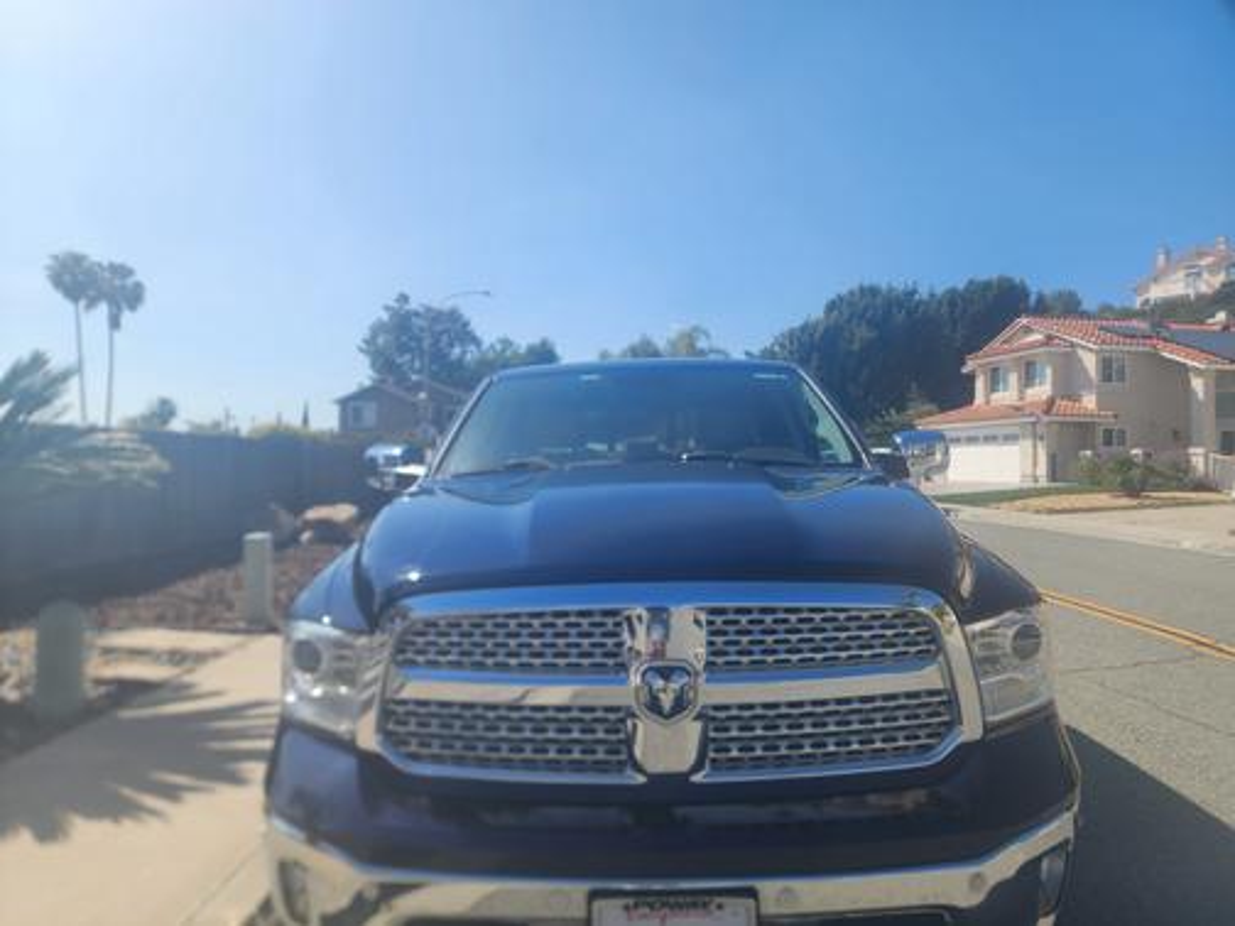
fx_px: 821
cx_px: 618
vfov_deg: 58.9
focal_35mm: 23
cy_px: 463
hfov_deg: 73.9
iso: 12
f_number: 1.8
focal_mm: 6.4
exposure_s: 1/790
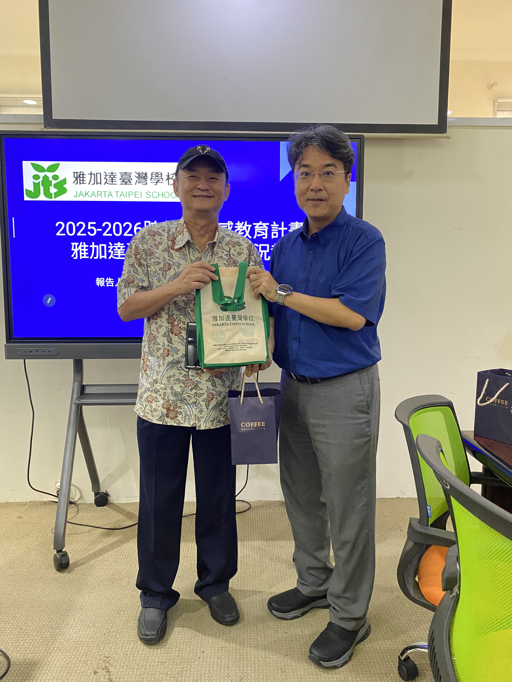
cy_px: 341
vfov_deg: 67.3
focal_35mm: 26
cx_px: 256
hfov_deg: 53.1
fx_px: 513
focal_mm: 4.25
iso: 250
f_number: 1.8
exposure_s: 1/50
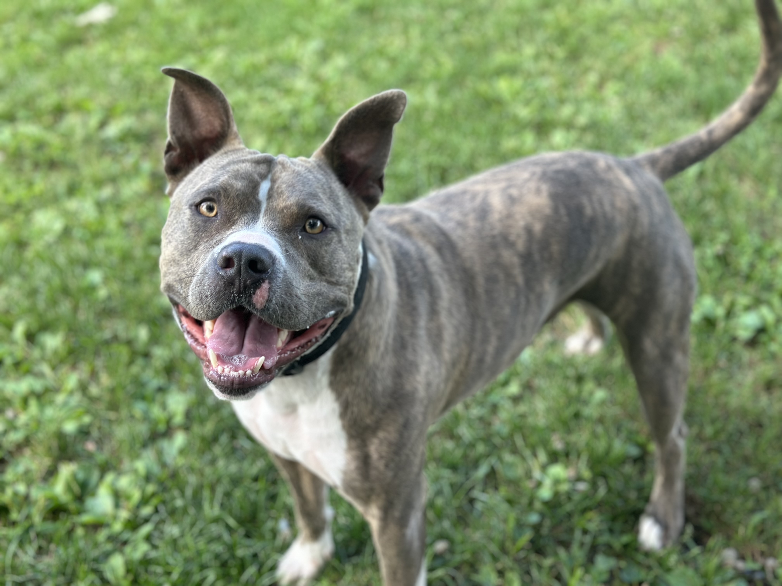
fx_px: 1084
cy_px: 293
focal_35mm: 48
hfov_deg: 39.7
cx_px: 391
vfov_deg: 30.3
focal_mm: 6.86
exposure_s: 1/365
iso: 80
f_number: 1.78
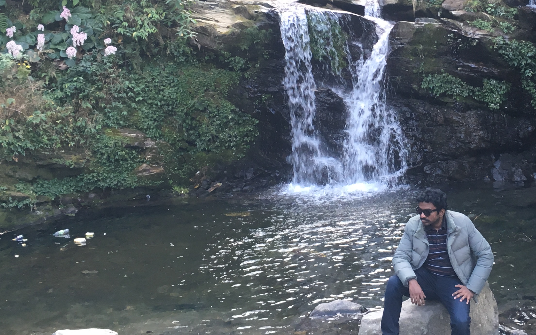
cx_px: 376
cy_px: 53
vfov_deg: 22.7
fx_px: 818
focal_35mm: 56
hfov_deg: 35.8
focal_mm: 4.15
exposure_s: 1/33
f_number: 2.2
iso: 25
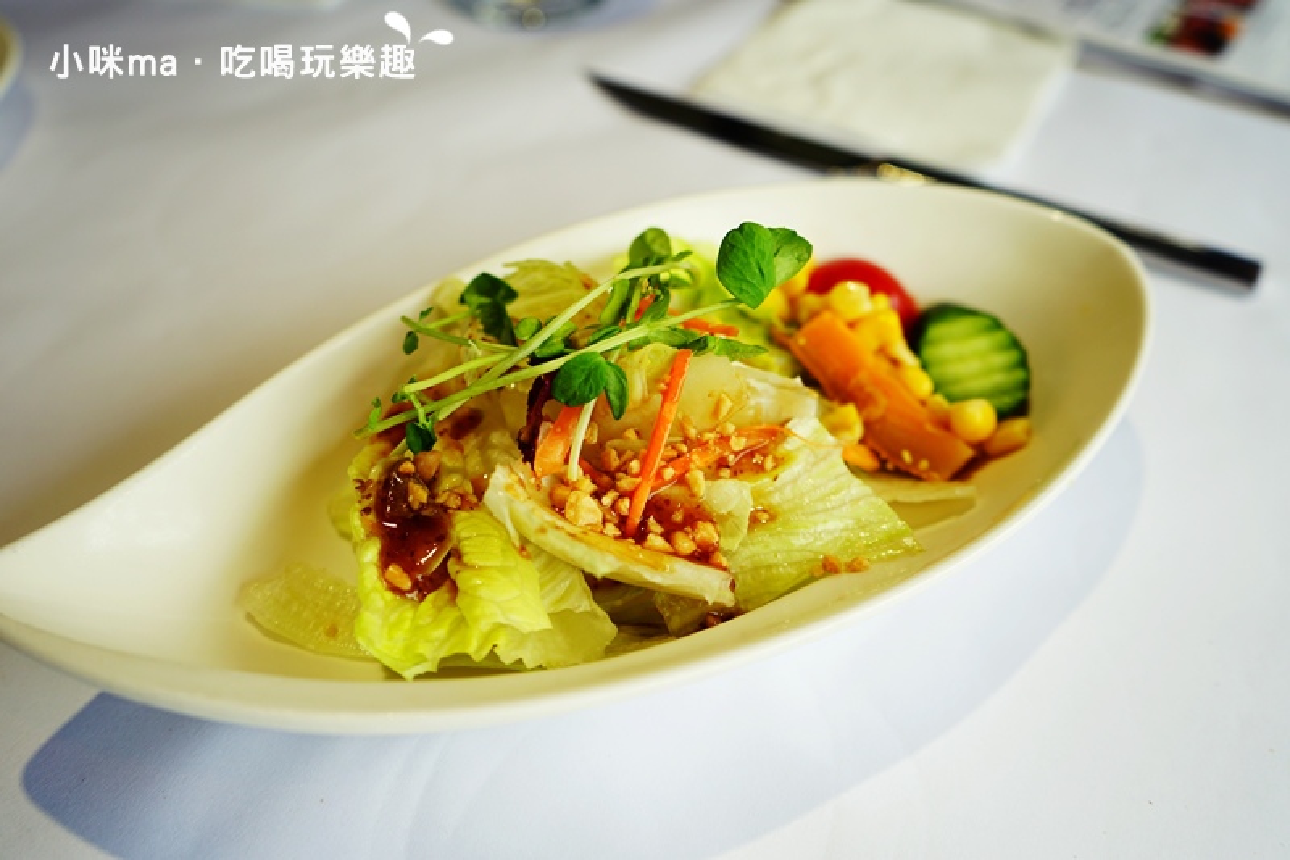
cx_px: 645
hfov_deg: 60.3
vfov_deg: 42.3
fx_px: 1111
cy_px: 430
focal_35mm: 31
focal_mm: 31
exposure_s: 1/60
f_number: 4
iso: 100
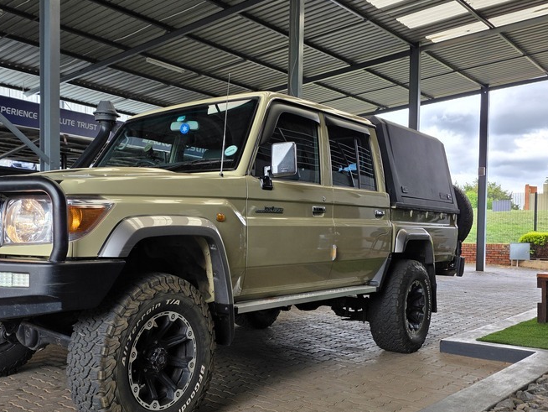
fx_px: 570
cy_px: 250
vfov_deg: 39.5
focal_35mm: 36
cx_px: 165
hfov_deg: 50.0
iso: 50
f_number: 1.7
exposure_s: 1/359
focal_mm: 6.25
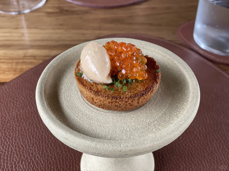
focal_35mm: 52
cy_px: 86
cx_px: 114
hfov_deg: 36.8
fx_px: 344
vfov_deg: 28.0
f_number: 2
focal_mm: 6
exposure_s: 1/122
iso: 160
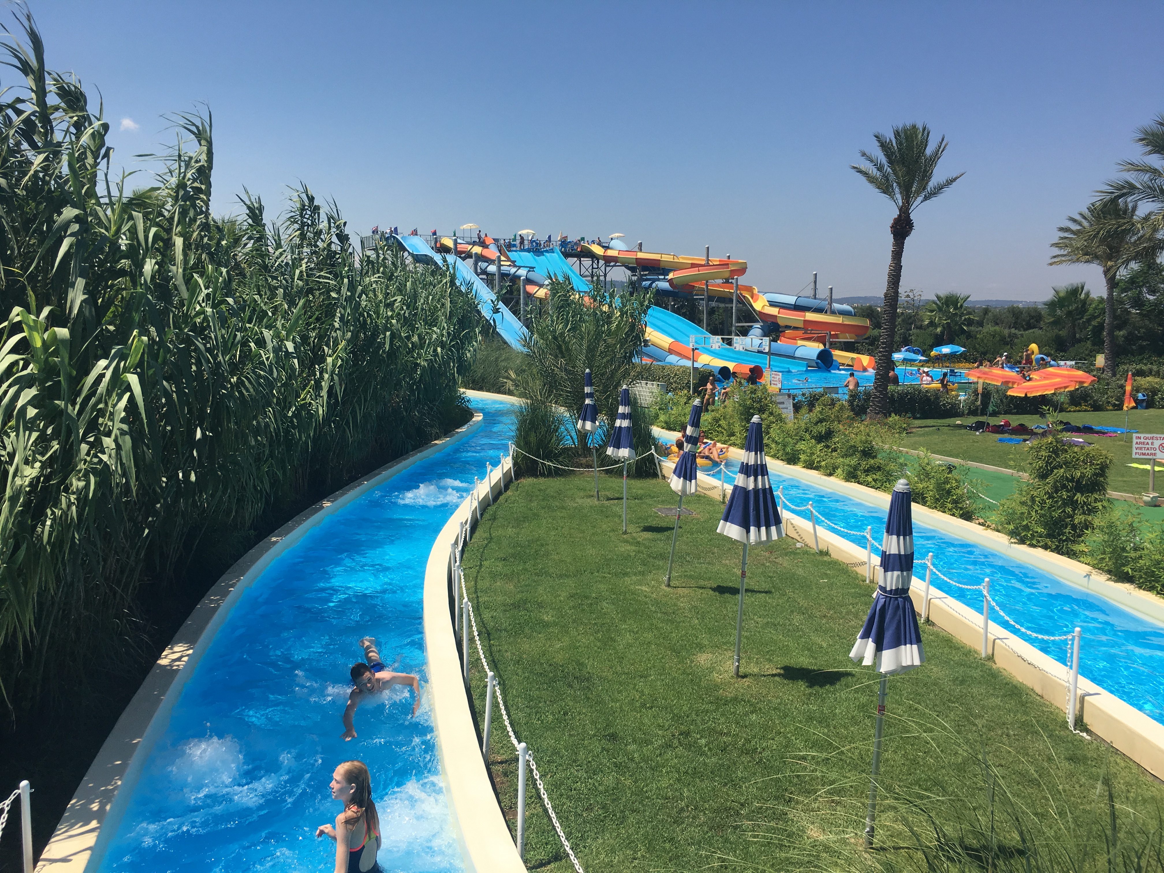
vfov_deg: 48.2
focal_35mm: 29
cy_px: 436
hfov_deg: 61.7
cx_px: 582
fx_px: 975
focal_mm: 4.15
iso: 25
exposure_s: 1/2331
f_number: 2.2
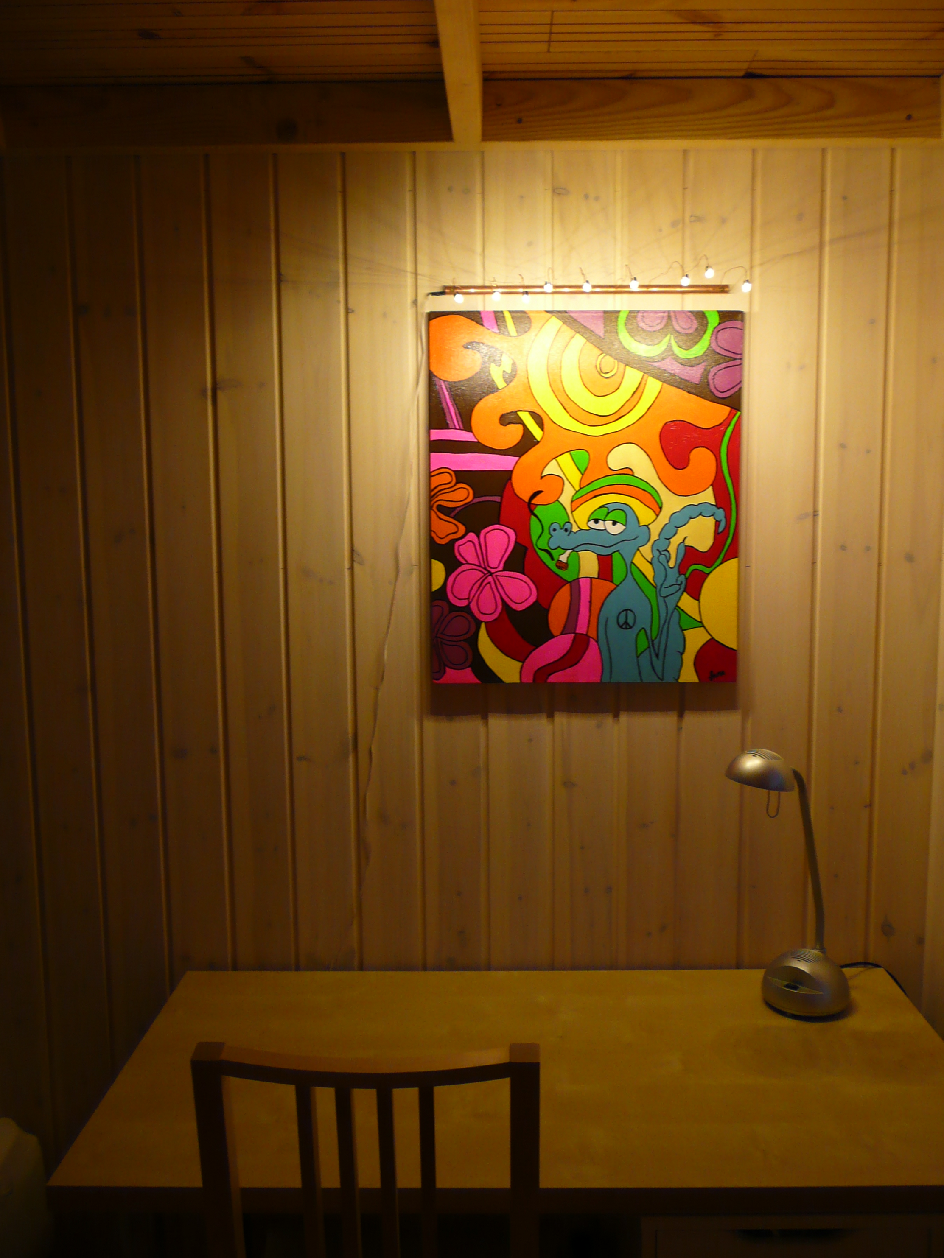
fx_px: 1054
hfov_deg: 48.2
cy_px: 645
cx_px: 484
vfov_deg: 61.6
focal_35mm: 29
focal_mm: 4.6
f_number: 3.3
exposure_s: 1/3.2
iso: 200
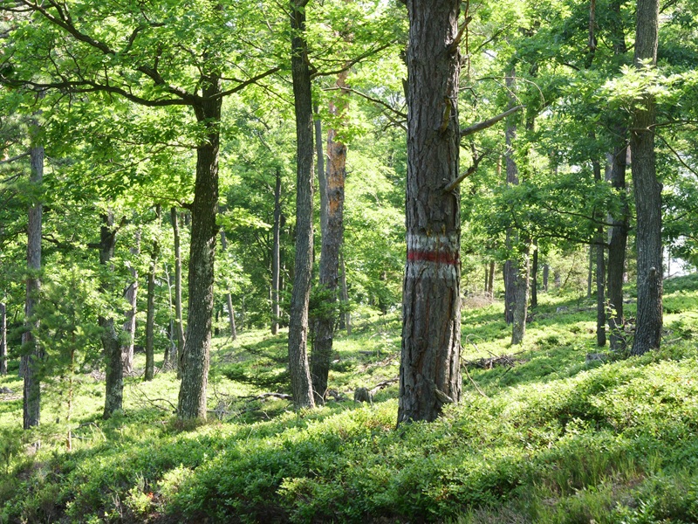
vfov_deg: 14.8
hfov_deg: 19.6
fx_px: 2016
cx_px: 349
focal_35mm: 100
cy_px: 262
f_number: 11
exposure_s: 1/125
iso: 2000
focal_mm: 50
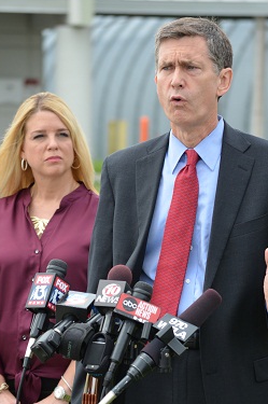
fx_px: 2762
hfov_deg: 5.6
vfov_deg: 8.4
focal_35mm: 247
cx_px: 150
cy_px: 247
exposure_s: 1/500
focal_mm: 125
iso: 320
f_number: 5.6
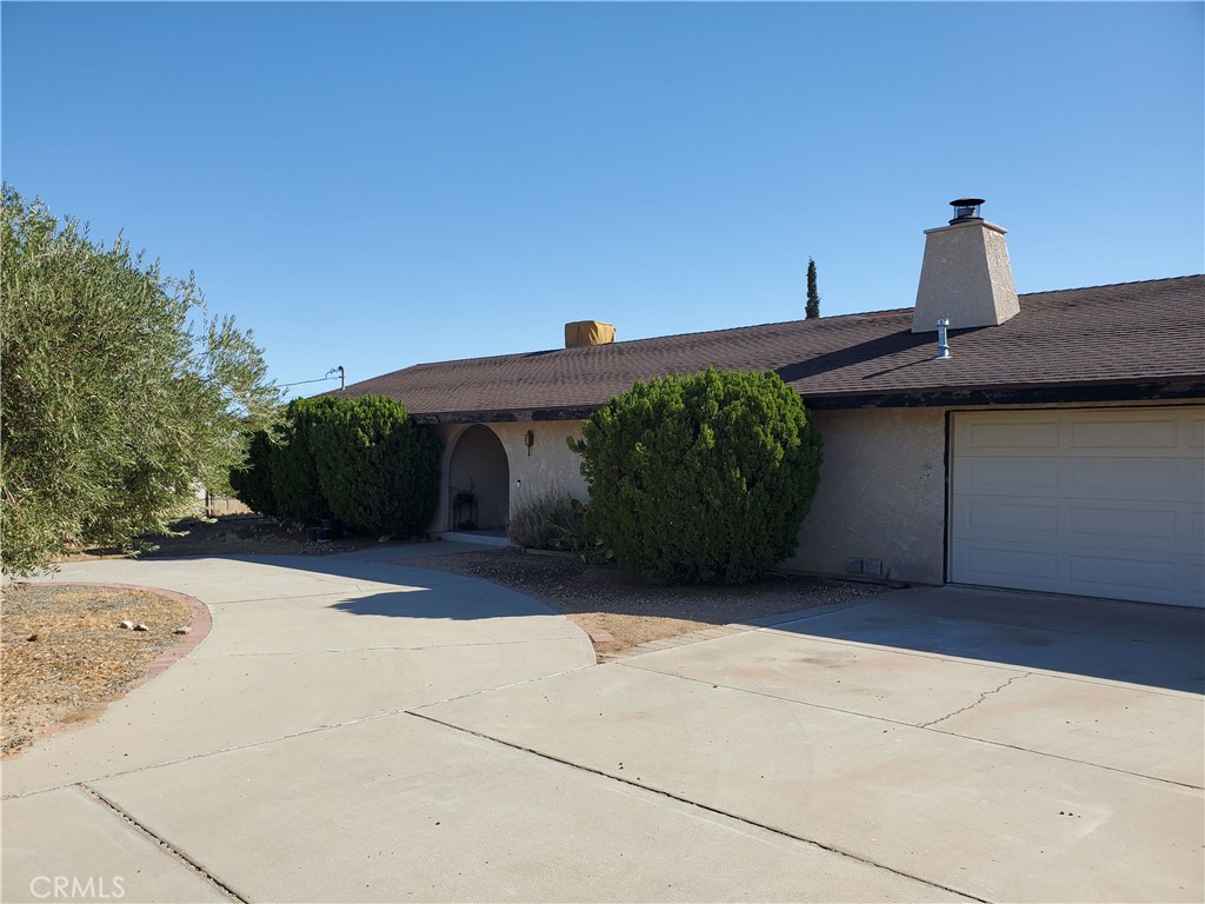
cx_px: 602
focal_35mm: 26
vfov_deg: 53.1
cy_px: 452
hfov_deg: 67.3
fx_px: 905
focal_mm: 4.3
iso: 50
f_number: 2.4
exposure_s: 1/1297
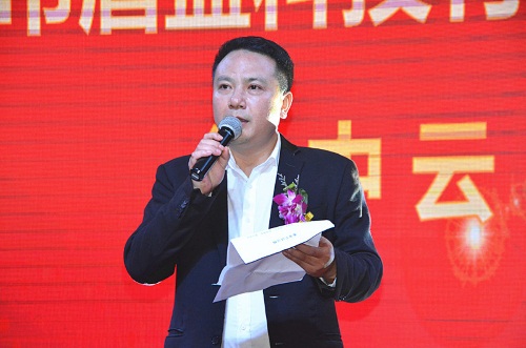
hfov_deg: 13.1
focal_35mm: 158
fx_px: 2296
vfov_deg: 8.7
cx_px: 263
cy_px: 174
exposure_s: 1/250
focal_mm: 105
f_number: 7.1
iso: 1250
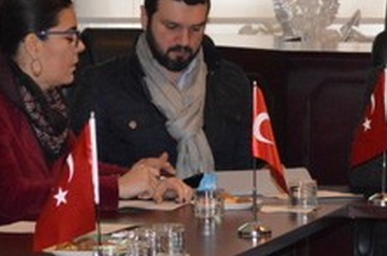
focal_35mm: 249
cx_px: 274
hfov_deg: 8.3
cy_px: 176
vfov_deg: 5.5
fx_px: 2671
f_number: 5.3
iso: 3200
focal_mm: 46
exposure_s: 1/60
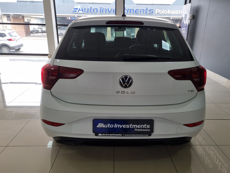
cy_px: 85
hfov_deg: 65.3
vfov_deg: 51.4
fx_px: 179
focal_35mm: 27
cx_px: 117
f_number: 1.8
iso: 50
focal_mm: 5.4
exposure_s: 1/100
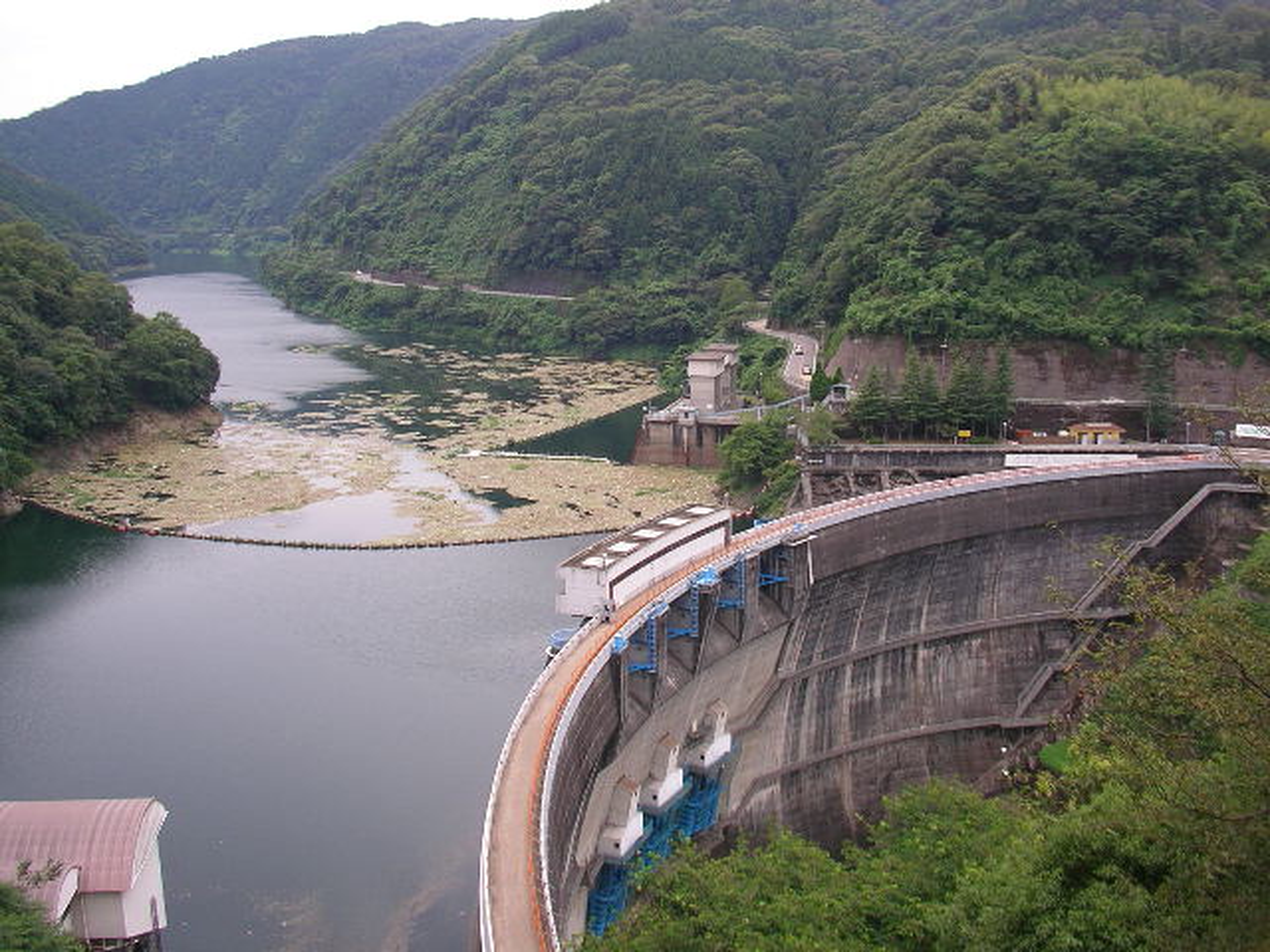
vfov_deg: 38.7
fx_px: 1357
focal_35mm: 37
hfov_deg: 50.1
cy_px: 476
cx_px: 635
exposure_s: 1/250
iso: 50
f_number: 2.8
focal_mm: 5.7
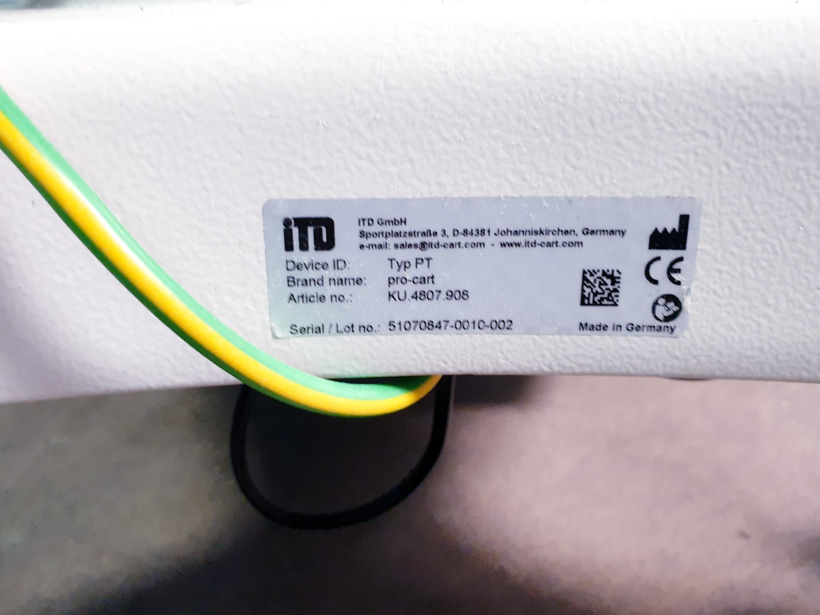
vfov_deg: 46.8
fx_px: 711
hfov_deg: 60.0
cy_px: 330
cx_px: 397
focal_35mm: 30
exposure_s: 1/33
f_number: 2.4
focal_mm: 4.3
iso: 320
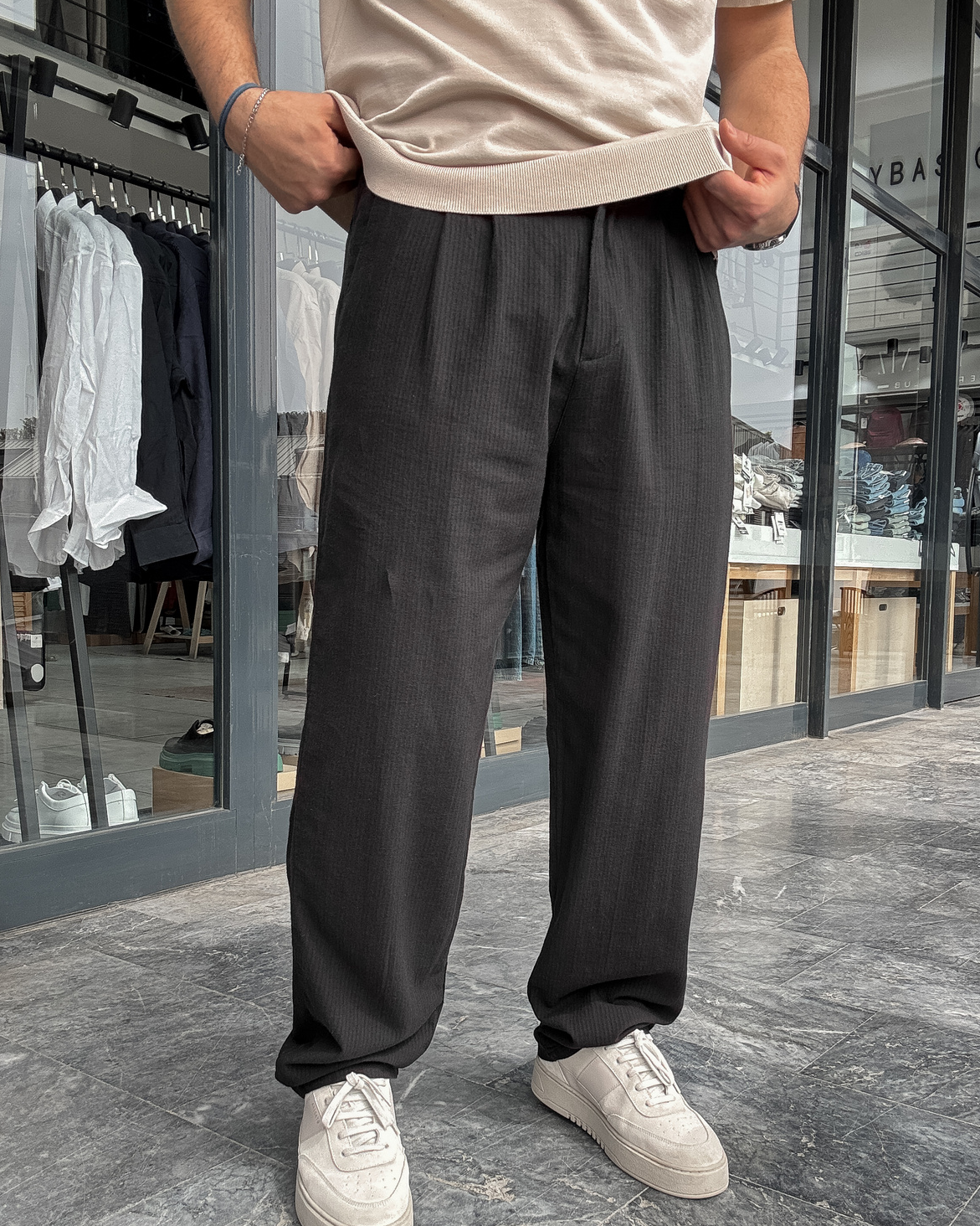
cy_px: 667
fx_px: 1160
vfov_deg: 55.6
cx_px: 490
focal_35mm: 32
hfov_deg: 45.8
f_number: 1.9
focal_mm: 2.69
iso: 20
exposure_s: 1/140
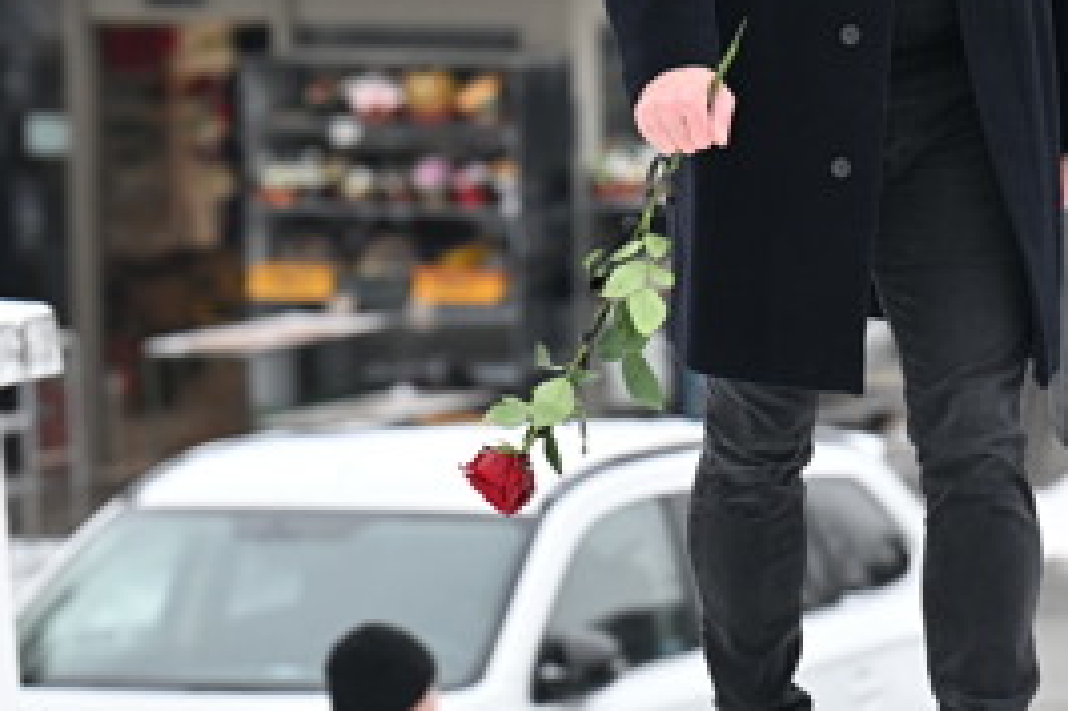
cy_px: 0
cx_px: 1016
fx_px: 12689
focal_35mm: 428
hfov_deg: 4.8
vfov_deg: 3.2
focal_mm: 165
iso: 1600
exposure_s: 1/320
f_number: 5
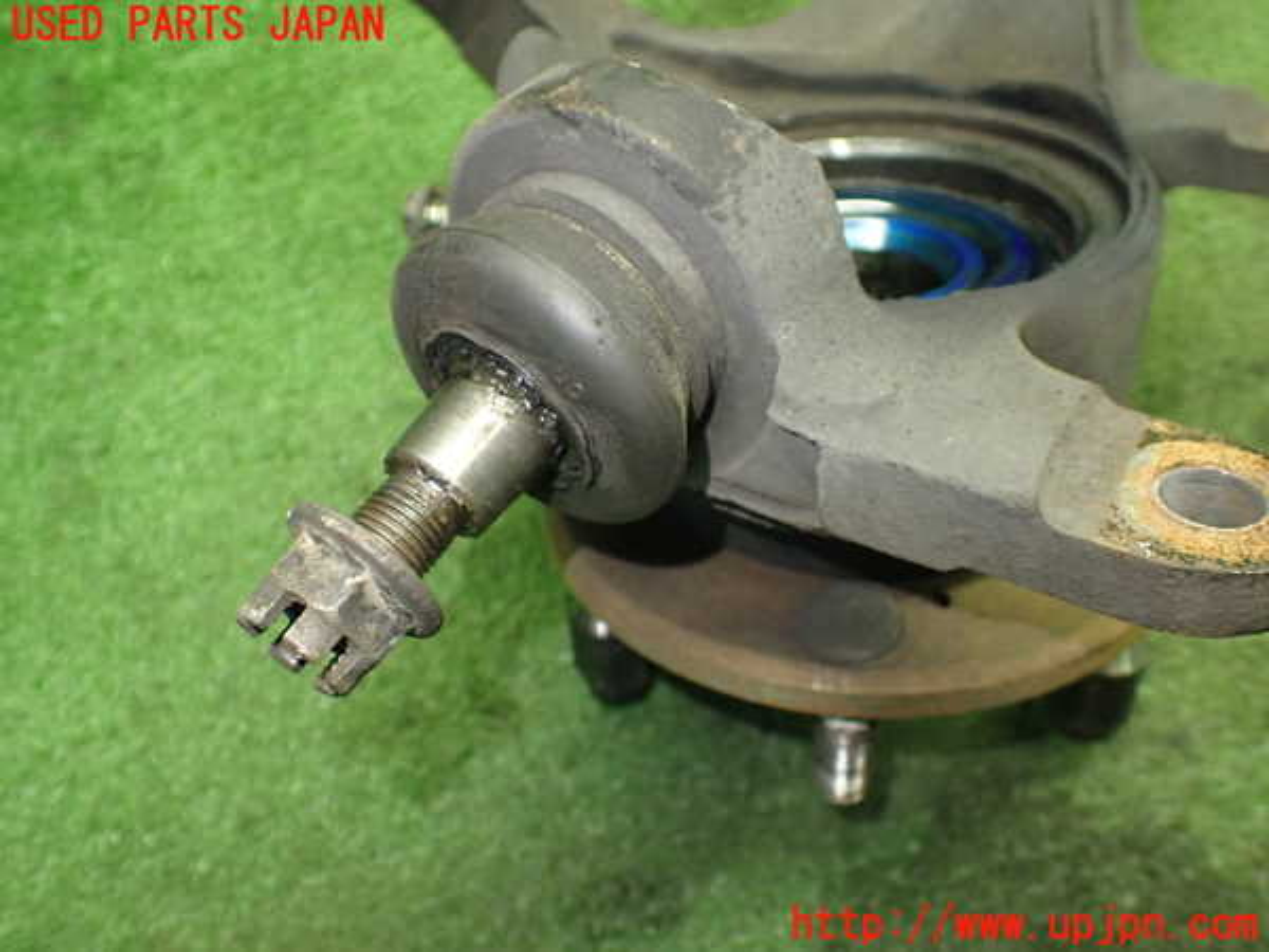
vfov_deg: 46.8
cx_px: 634
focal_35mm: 30
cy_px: 476
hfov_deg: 60.0
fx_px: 1100
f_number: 2.3
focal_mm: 5.4
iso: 800
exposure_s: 1/60
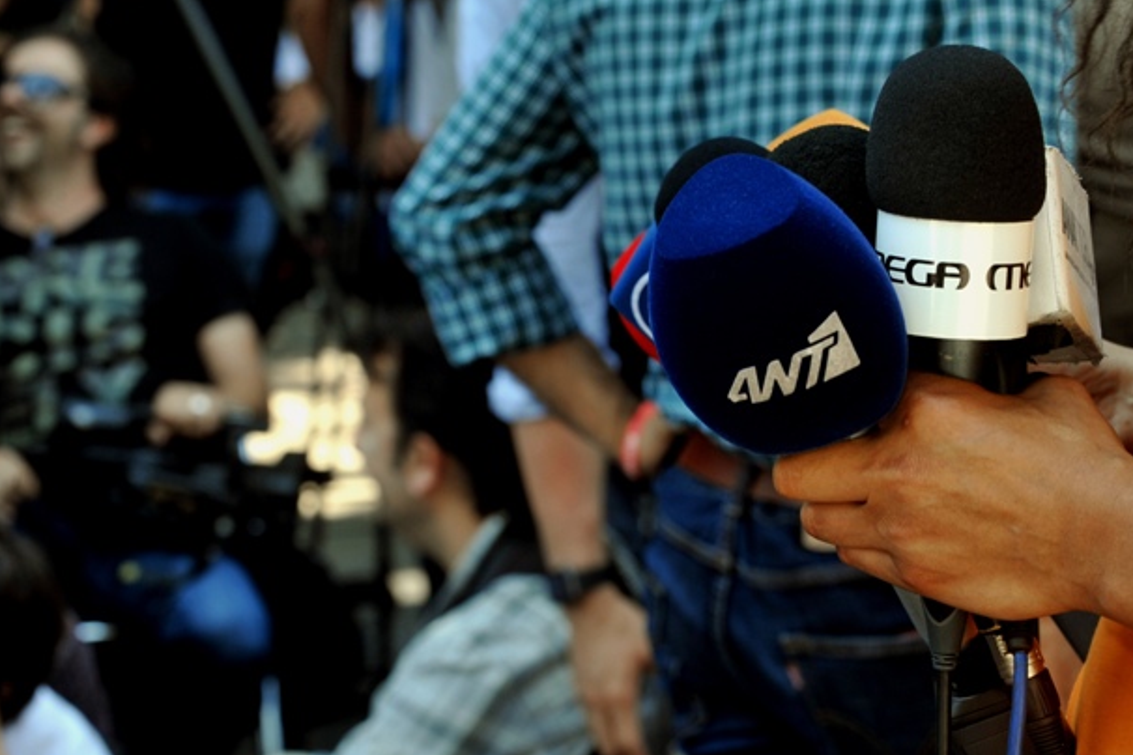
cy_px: 403
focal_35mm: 103
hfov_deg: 19.8
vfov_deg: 13.3
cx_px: 578
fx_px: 3241
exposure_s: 1/125
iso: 400
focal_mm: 78
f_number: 8
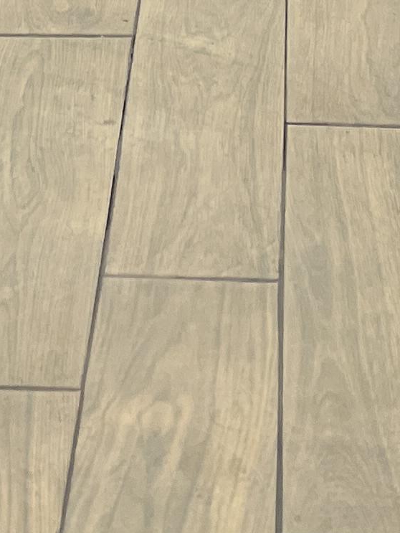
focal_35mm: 141
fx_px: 2171
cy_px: -884
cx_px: 96
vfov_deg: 11.0
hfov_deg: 10.5
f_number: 1.6
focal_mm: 5.1
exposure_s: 1/120
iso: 50
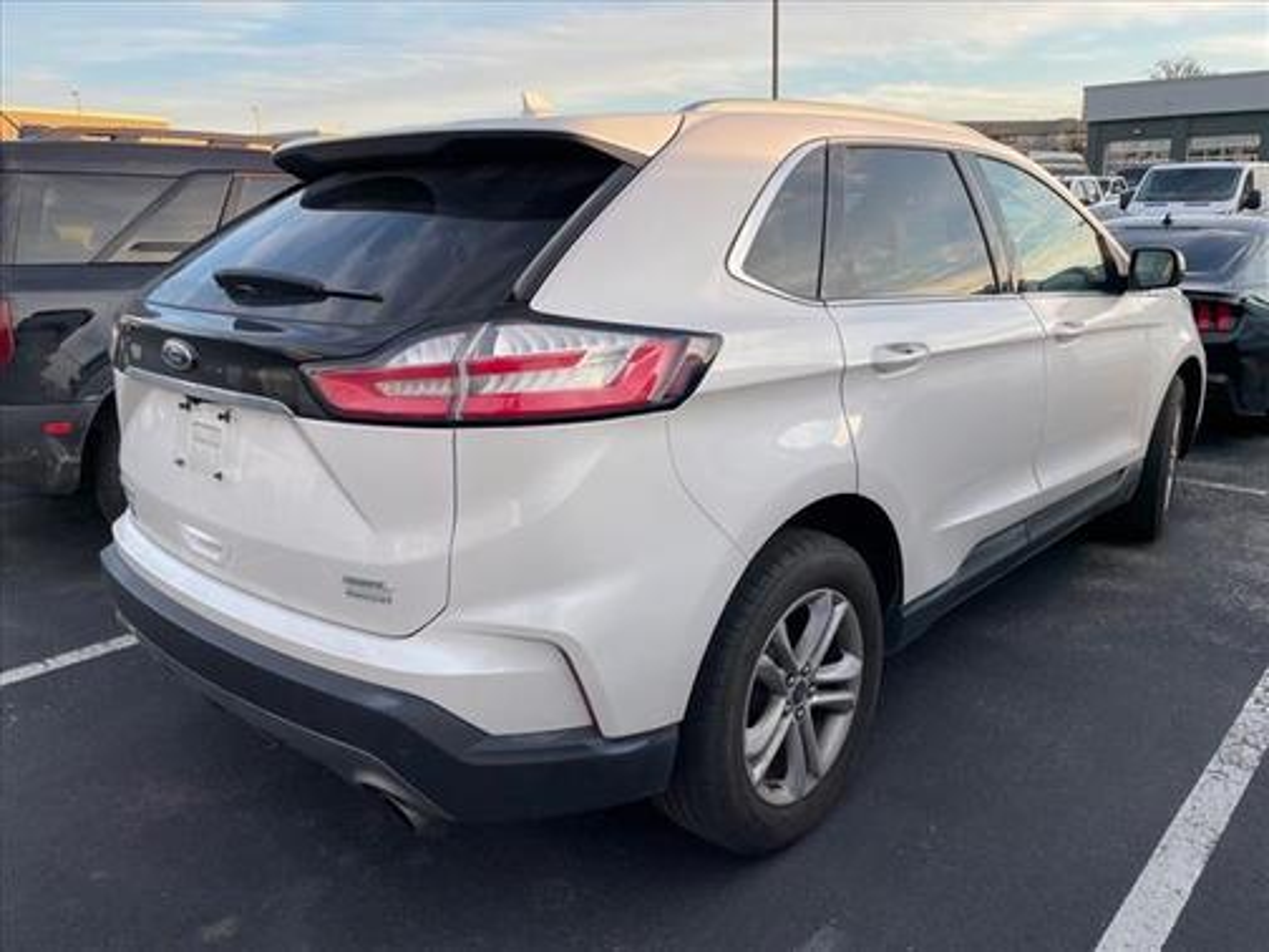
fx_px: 953
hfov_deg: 67.3
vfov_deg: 53.1
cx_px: 634
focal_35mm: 26
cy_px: 476
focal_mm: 4.2
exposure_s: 1/404
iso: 32
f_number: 1.6
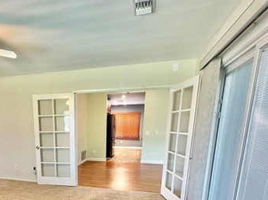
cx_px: 78
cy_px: 169
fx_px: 201
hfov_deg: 64.5
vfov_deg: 48.9
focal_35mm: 26
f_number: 2.2
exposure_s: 1/60
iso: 400
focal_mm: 2.22
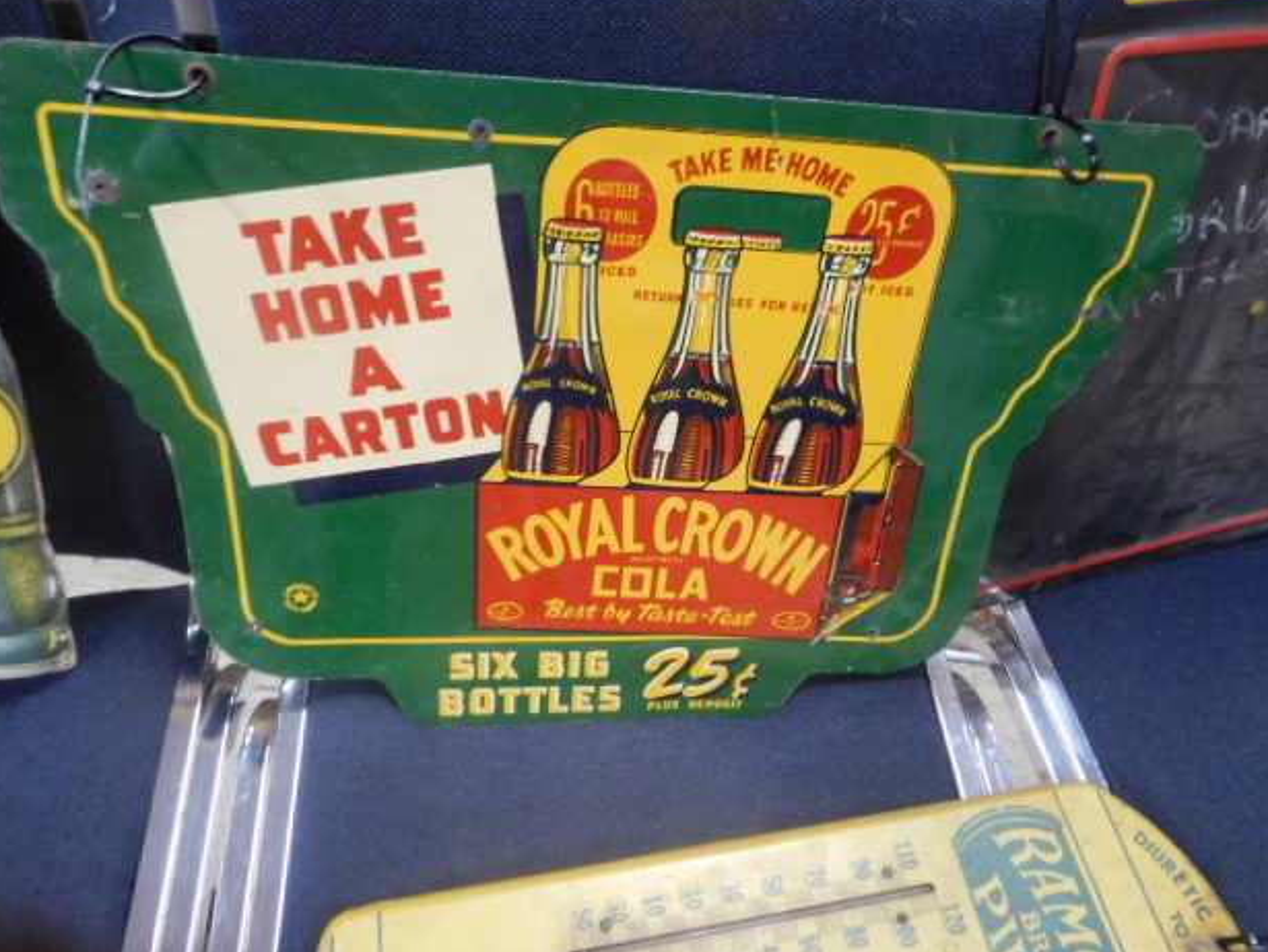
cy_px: 466
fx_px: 953
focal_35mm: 26
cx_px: 649
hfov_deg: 67.3
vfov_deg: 53.1
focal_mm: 4.5
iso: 640
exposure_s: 1/8
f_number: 3.4
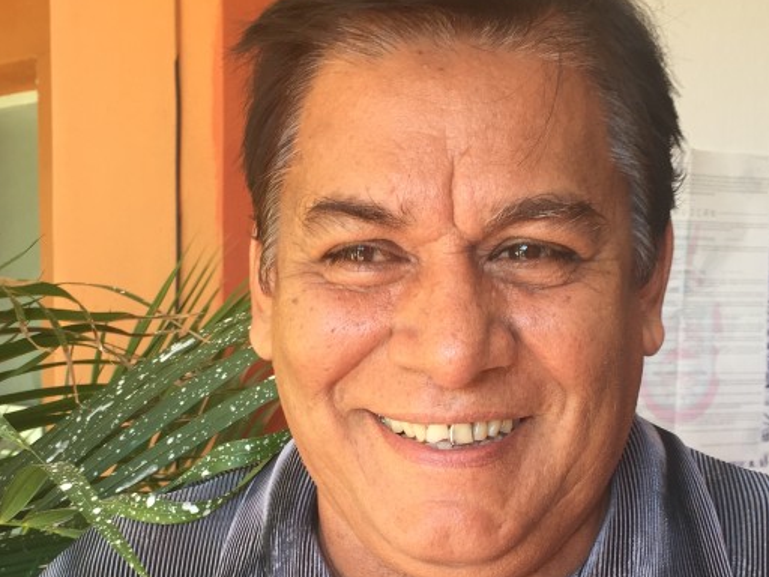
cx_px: 359
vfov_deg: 24.8
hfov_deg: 33.2
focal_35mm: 58
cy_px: 461
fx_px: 1288
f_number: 2.2
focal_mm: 4.15
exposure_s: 1/60
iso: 32
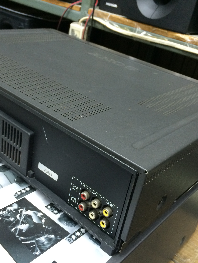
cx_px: 82
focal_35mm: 39
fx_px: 297
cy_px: 131
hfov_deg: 36.7
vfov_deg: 47.9
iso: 250
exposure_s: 1/33
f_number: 2.2
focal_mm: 4.15
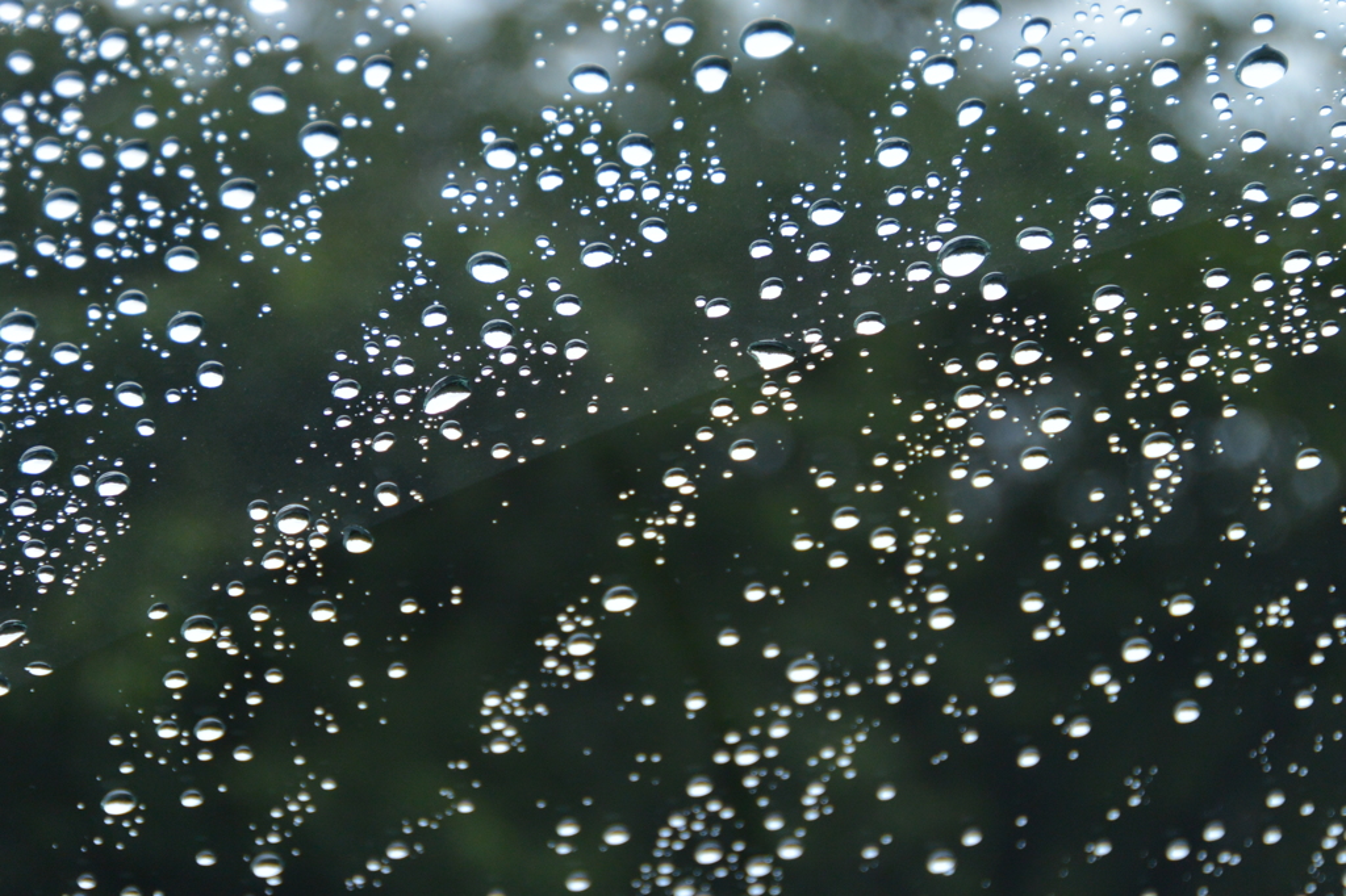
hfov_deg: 18.8
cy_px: 448
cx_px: 673
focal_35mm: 109
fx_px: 4074
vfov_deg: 12.6
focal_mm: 40.6
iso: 200
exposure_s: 1/160
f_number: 5.6
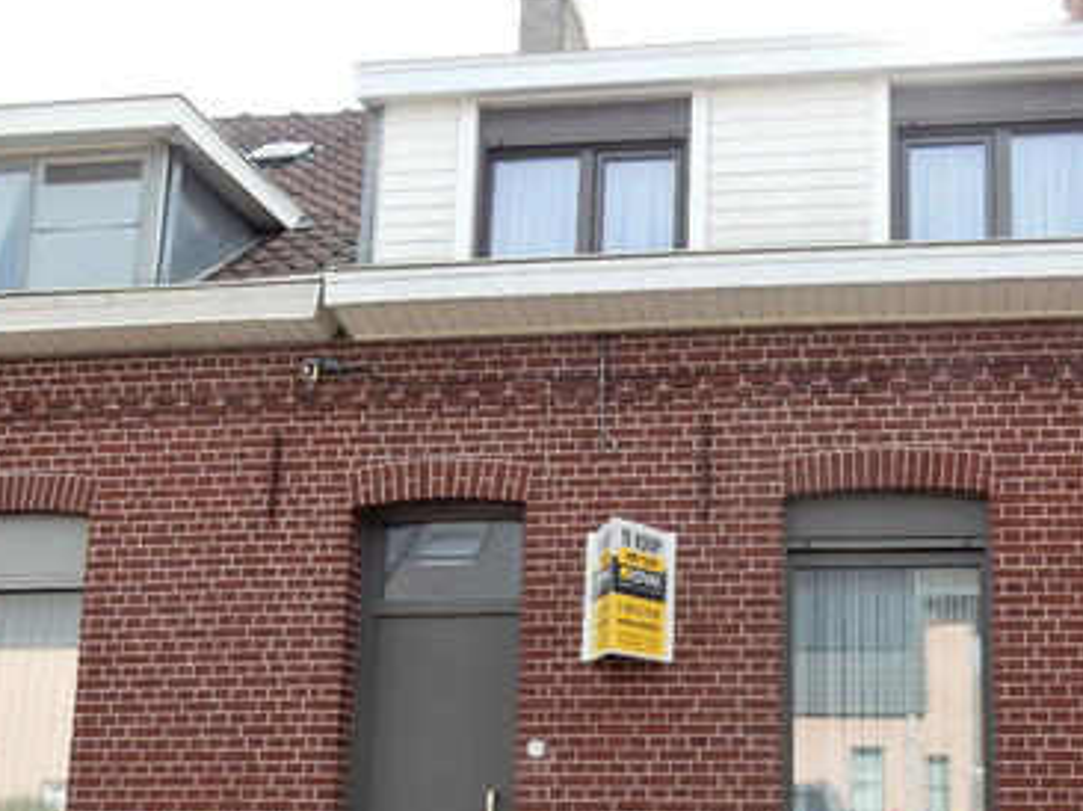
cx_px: 752
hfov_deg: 44.9
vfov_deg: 34.4
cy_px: 598
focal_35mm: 41
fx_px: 1282
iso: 125
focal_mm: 4.5
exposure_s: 1/400
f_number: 3.7
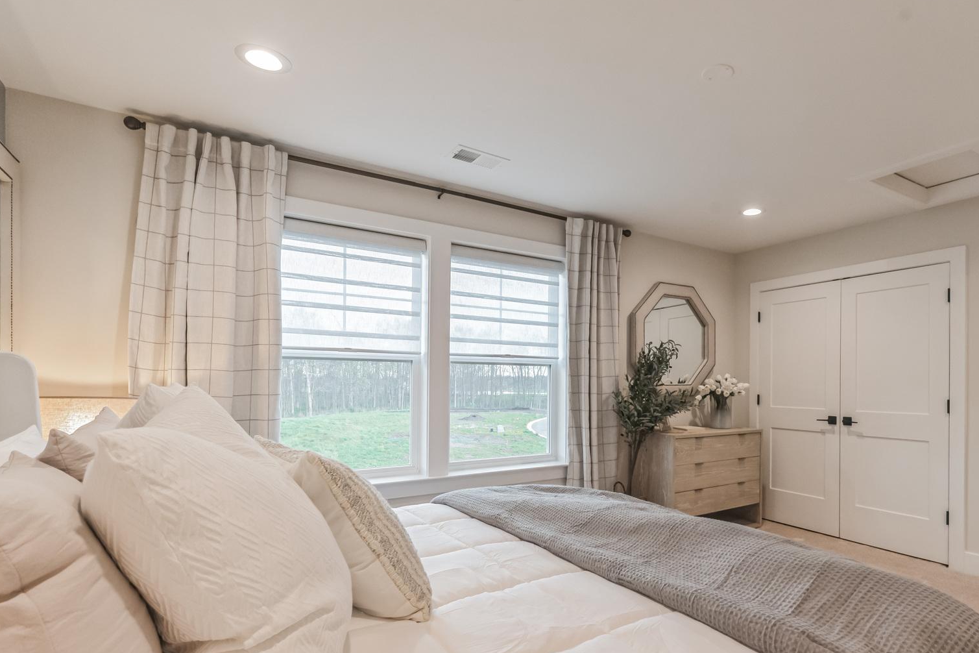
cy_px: 382
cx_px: 596
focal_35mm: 19
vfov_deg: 64.1
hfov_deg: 85.6
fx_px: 517
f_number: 8
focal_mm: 14
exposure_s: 1/60
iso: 800
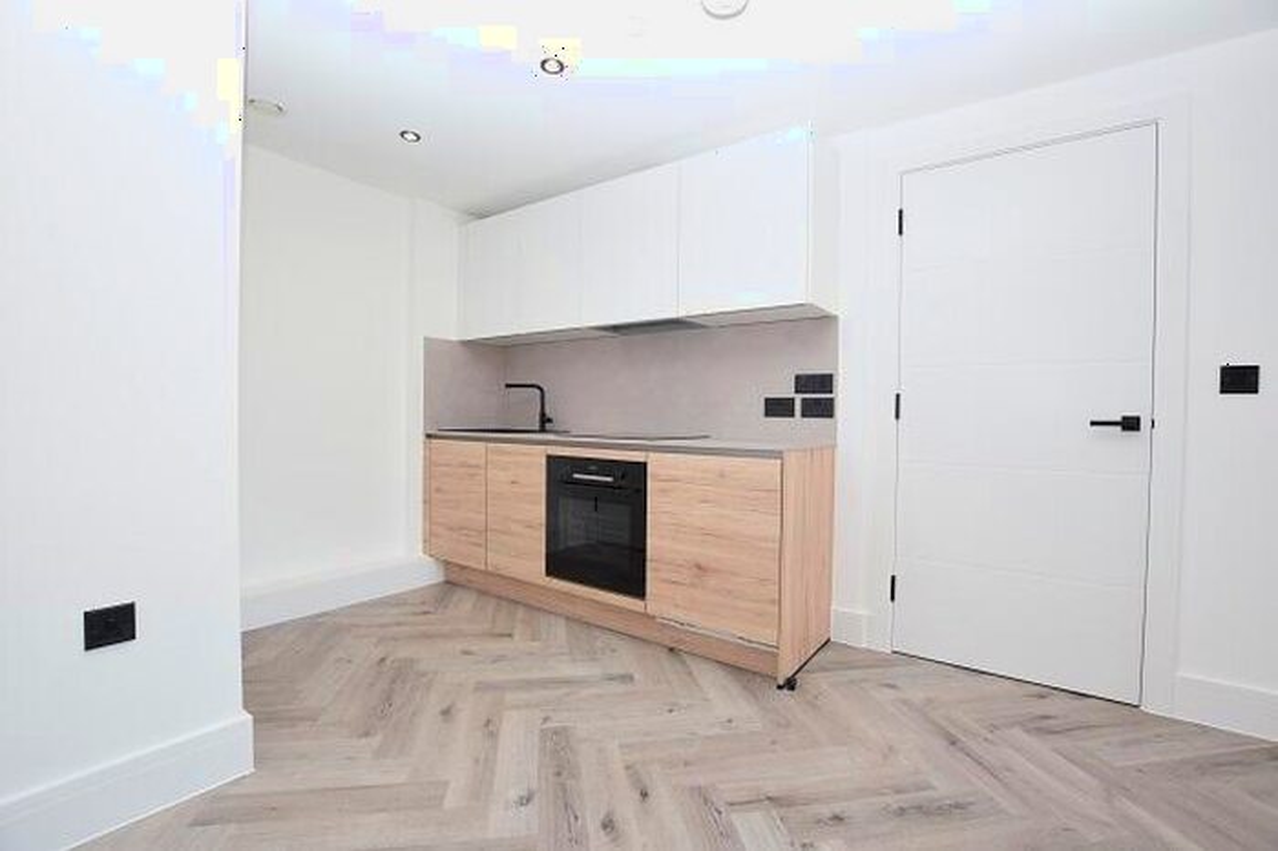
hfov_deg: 100.4
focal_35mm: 15
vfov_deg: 77.3
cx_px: 639
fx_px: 532
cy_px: 426
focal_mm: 10
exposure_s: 1/125
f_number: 5.6
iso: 560
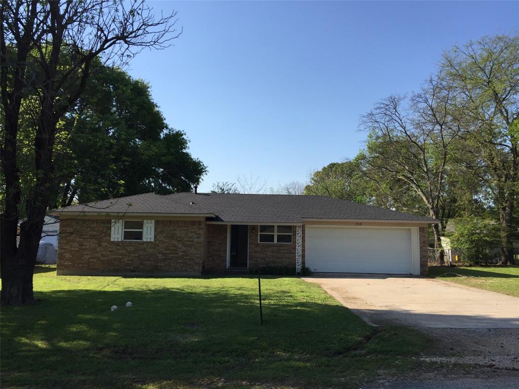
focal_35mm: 29
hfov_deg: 61.7
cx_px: 260
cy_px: 194
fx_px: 435
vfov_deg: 48.2
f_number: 2.2
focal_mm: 4.15
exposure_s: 1/1647
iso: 32
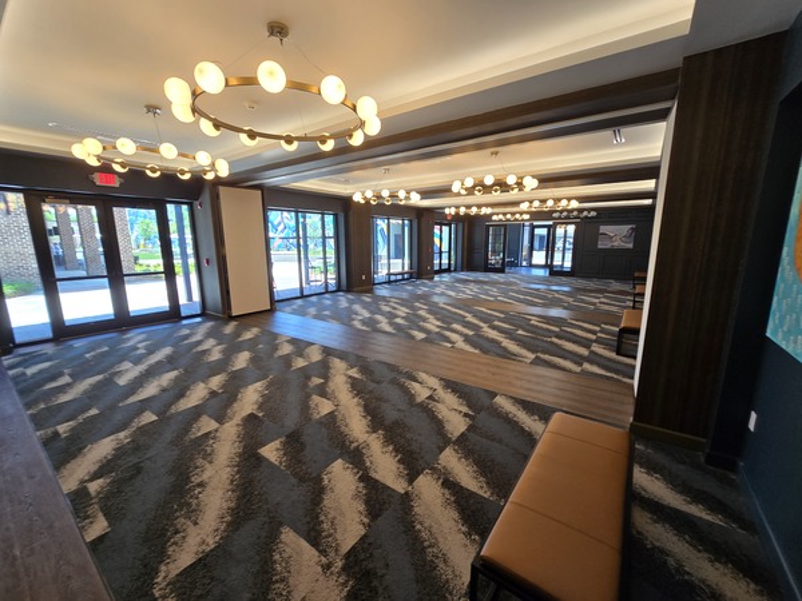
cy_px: 300
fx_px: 301
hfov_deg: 106.2
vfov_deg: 89.9
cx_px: 401
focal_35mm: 13
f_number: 2.2
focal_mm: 2.2
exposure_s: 1/60
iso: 64
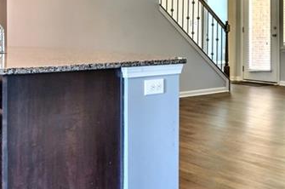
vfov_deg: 22.2
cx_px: 229
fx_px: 470
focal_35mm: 60
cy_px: 21
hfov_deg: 32.8
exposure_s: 1/2
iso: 200
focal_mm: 13
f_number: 9
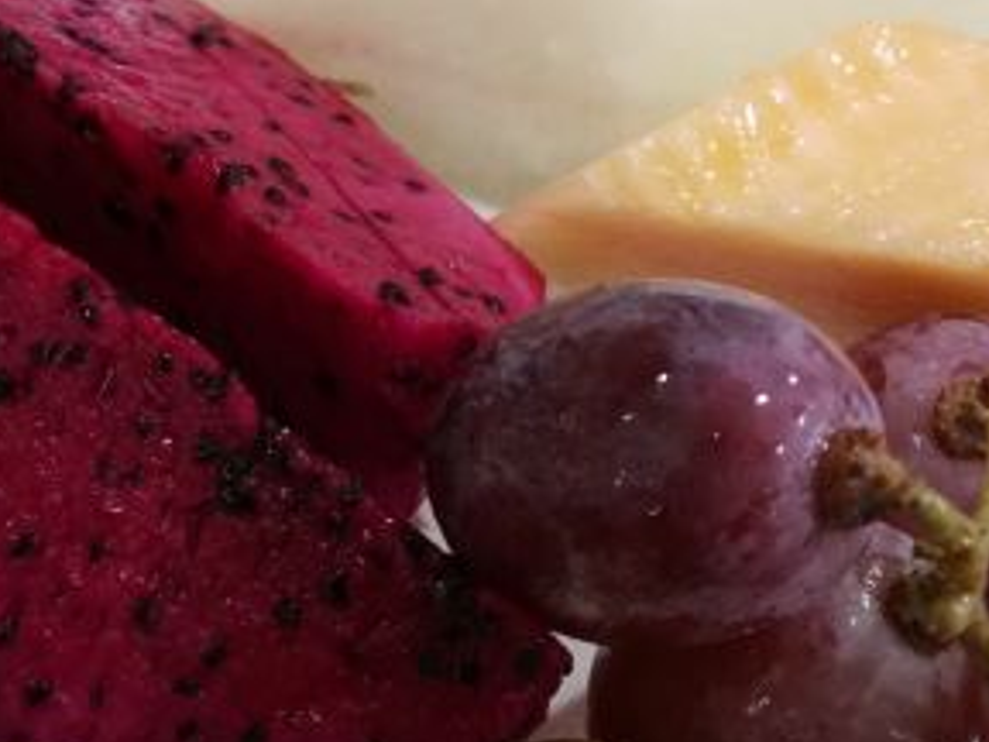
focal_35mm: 68
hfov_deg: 28.6
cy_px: 400
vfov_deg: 21.6
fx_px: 1943
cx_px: 467
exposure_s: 1/33
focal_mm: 2.96
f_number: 2
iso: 113
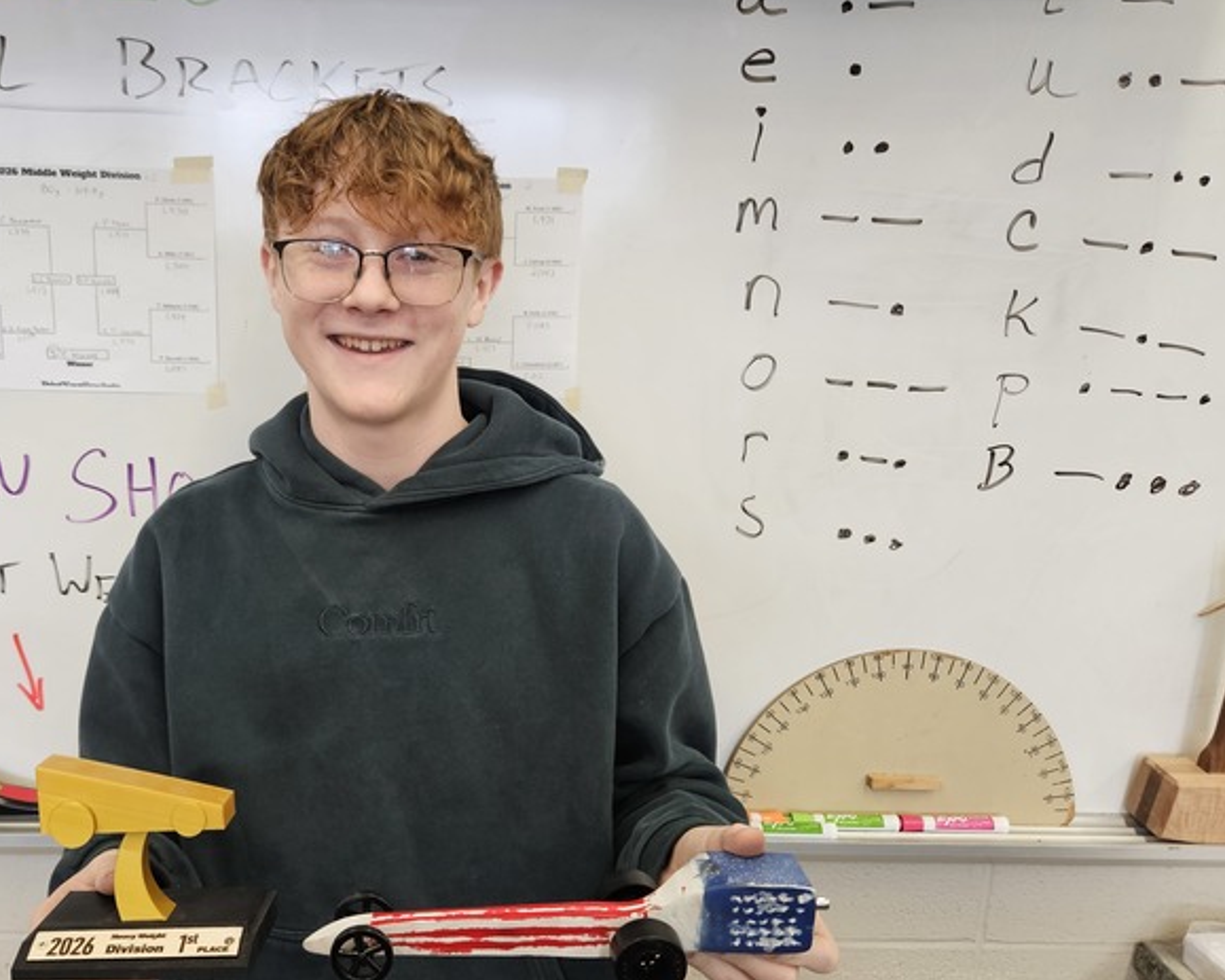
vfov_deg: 47.1
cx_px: 451
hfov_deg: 56.4
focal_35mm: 31
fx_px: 1124
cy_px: 514
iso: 250
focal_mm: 5.4
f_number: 1.8
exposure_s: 1/120
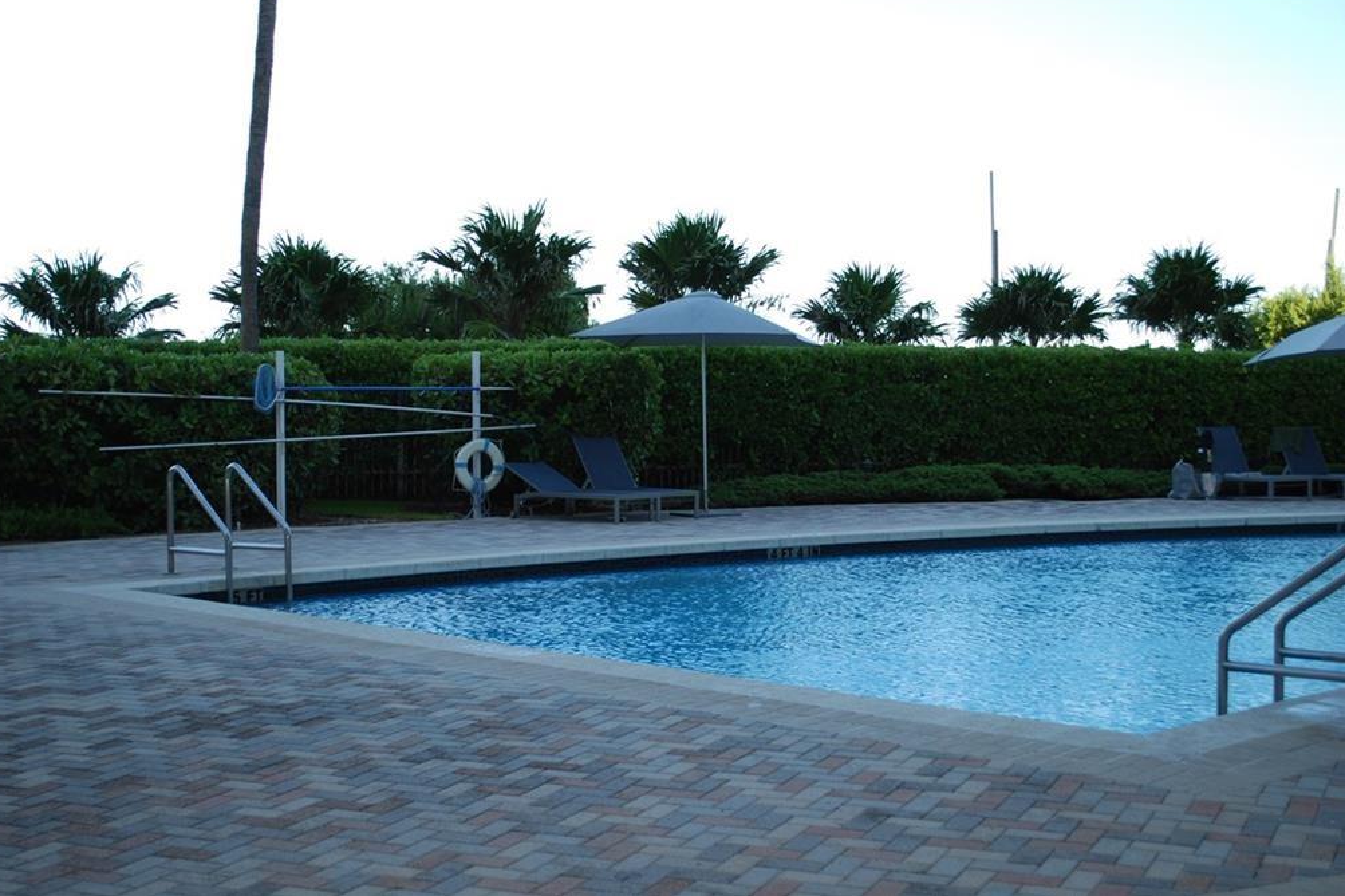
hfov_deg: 40.3
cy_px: 441
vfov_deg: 27.5
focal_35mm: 49
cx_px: 670
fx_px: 1830
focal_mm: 32
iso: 100
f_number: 4.8
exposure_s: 1/125
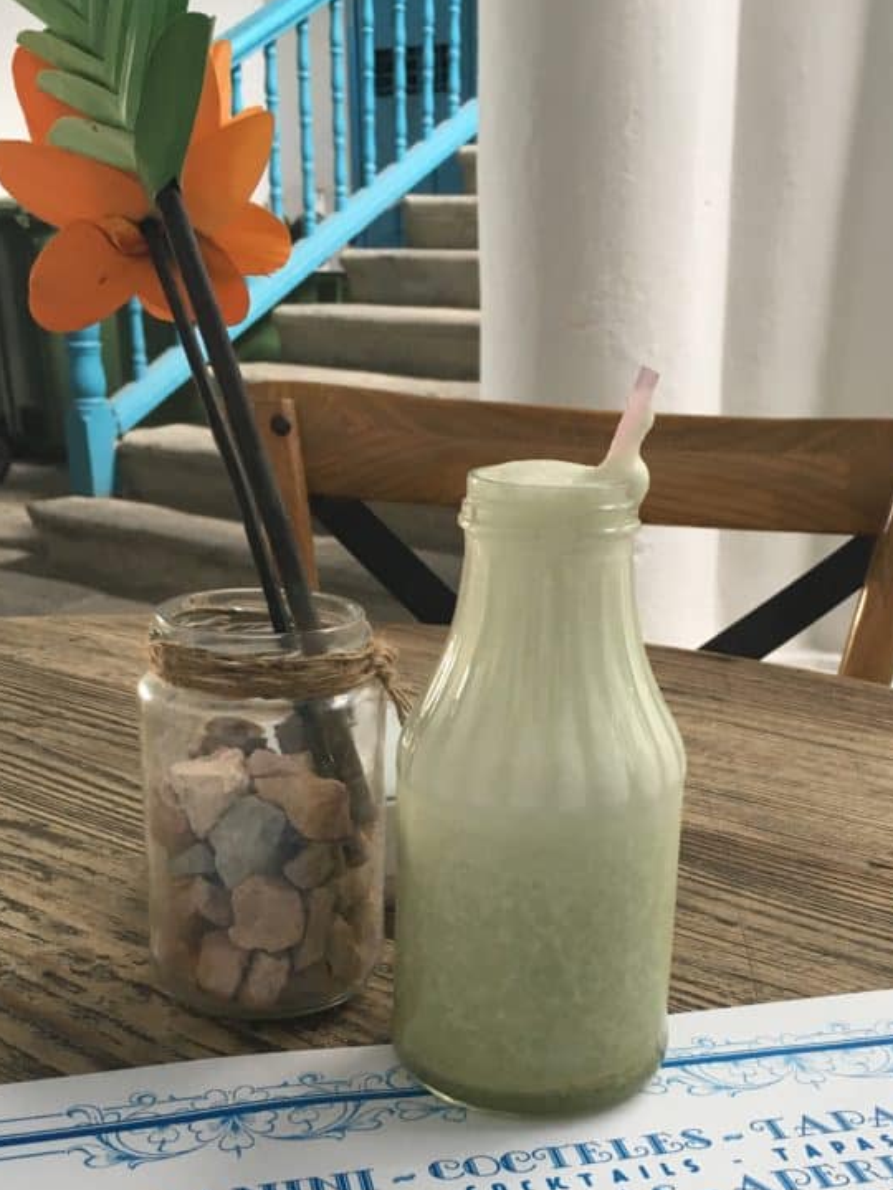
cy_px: 789
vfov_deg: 43.3
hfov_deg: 33.5
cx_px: 546
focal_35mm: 43
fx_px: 1479
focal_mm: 4.15
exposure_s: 1/30
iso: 32
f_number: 2.2
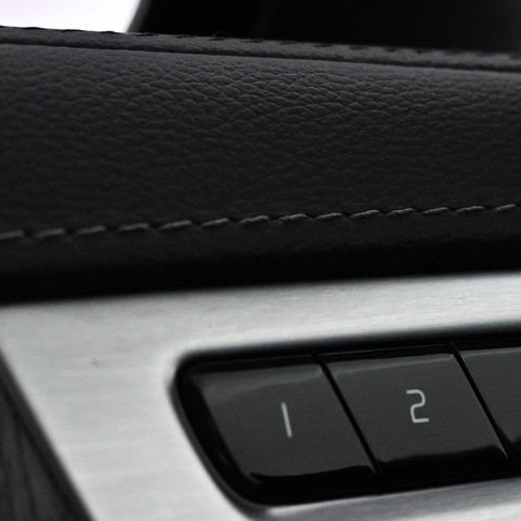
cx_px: 408
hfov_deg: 16.9
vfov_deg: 17.0
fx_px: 1737
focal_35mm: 102
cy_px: 360
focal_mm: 24
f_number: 4.2
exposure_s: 1/80
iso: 1600
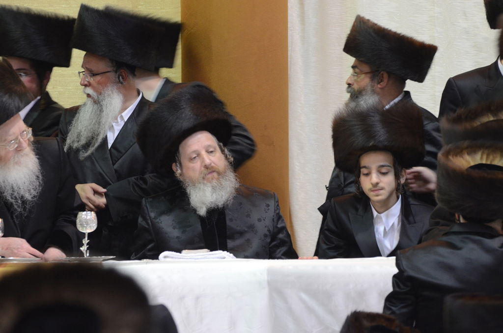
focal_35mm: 278
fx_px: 3869
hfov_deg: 7.4
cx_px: 252
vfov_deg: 4.9
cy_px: 166
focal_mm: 185
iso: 1600
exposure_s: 1/30
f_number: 5
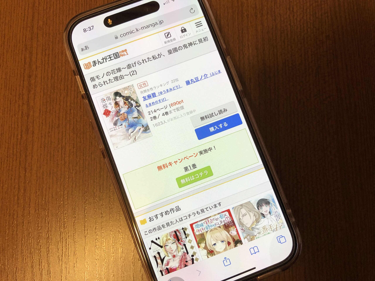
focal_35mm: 28
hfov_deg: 63.4
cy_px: 140
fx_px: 303
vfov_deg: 49.7
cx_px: 188
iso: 40
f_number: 1.8
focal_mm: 3.99
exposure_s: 1/25
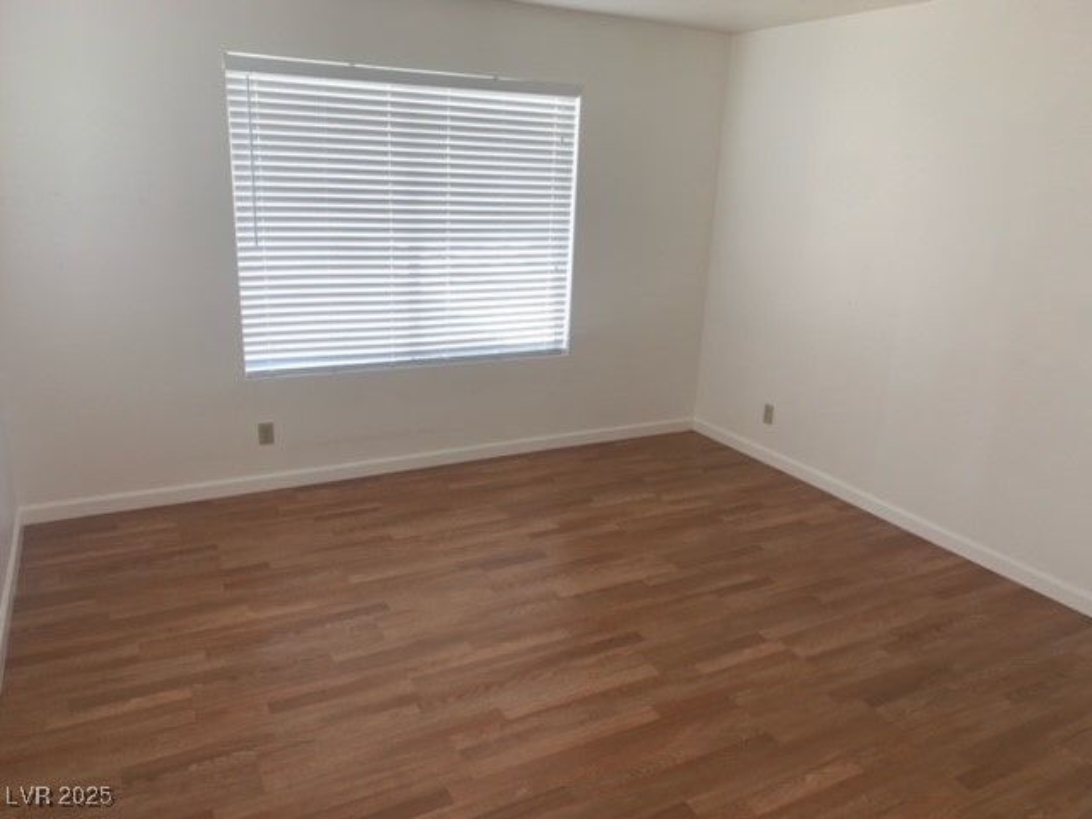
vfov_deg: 53.1
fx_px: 820
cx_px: 546
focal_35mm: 26
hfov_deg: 67.3
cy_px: 410
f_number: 1.8
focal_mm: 4.25
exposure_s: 1/15
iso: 40
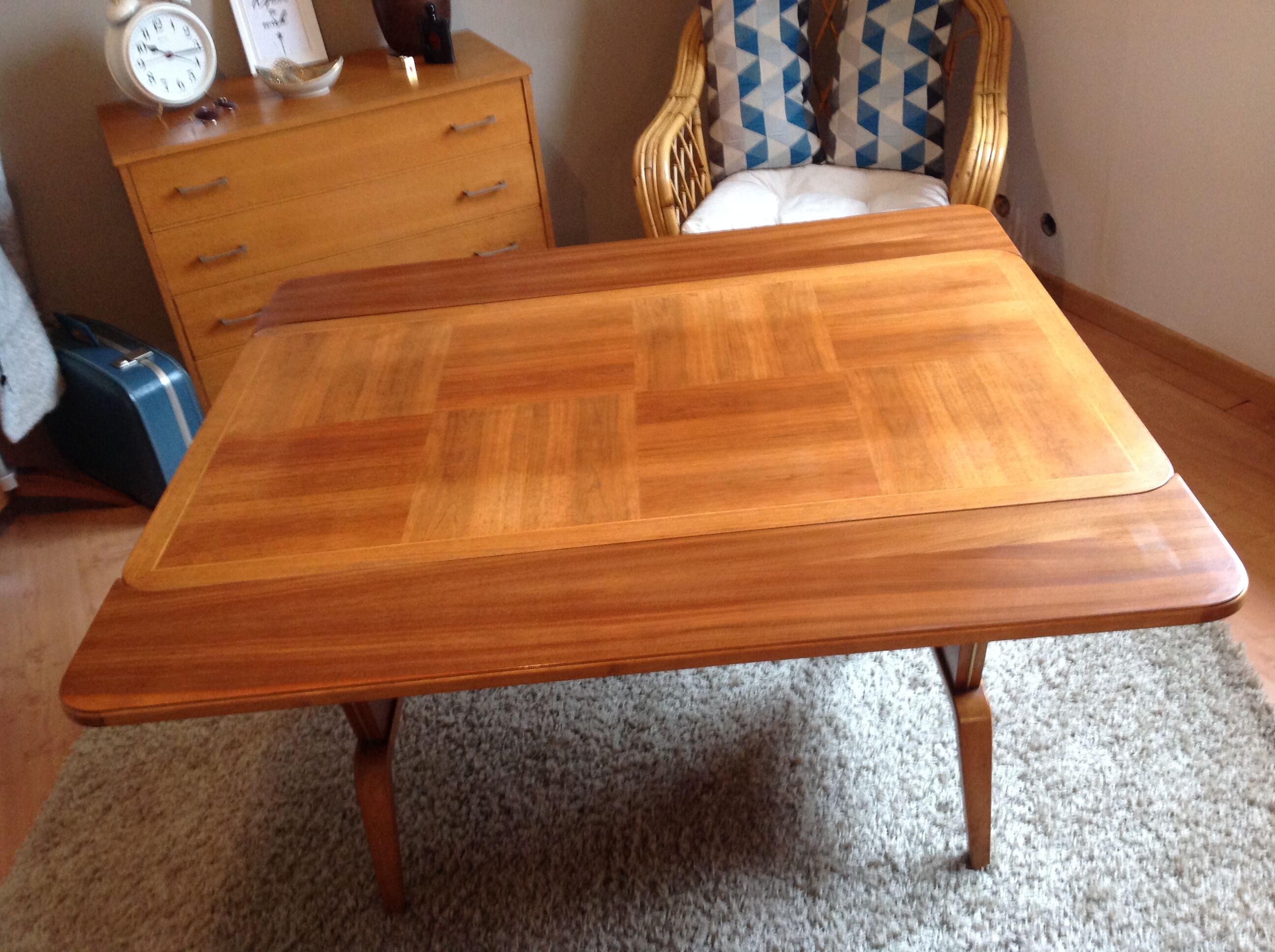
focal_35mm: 35
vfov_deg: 40.6
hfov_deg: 52.7
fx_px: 1287
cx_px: 638
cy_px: 476
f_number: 2.4
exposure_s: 1/15
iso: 160
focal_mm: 4.28
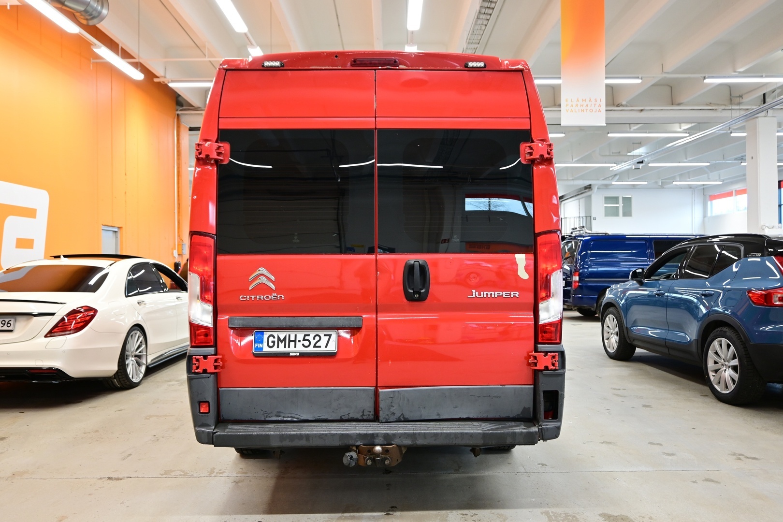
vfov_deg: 44.6
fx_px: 636
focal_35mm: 29
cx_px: 392
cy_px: 261
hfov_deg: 63.2
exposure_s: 1/30
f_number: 3.8
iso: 360
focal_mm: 19.5
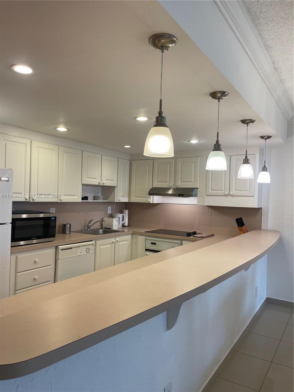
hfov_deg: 54.9
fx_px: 283
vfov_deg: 69.4
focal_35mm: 25
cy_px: 196
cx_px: 147
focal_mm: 5.1
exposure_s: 1/120
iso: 64
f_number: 1.6
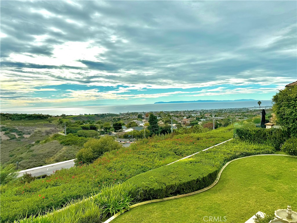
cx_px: 148
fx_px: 206
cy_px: 112
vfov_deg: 56.8
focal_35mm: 24
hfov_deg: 71.6
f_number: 1.78
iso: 80
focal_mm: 6.76
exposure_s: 1/8130
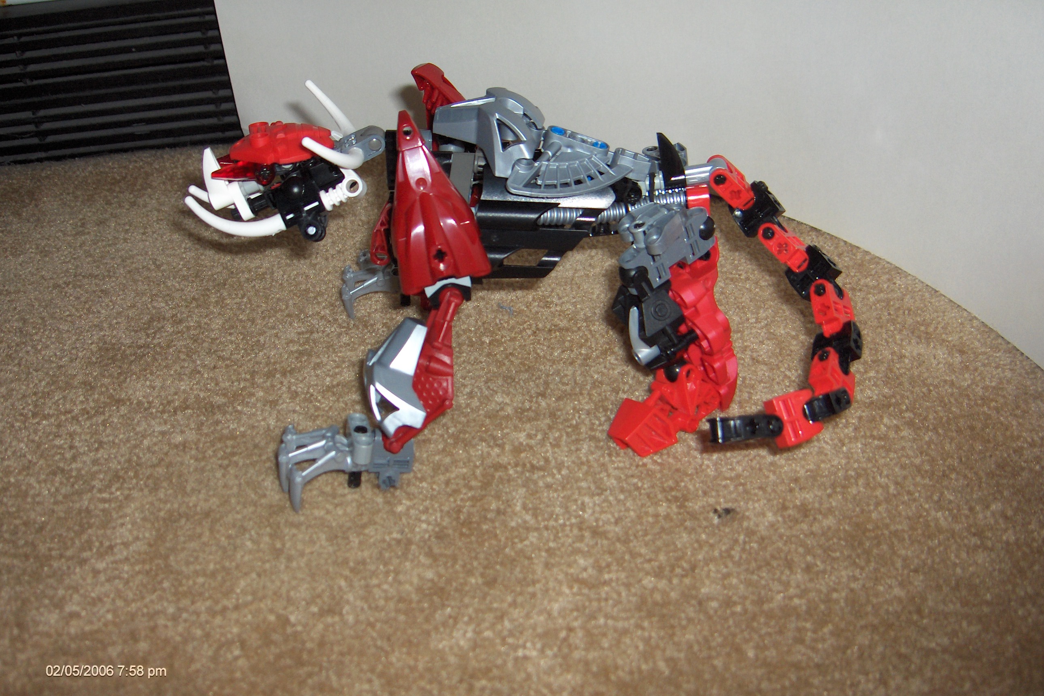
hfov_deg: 47.4
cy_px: 357
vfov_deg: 32.6
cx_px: 519
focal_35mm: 41
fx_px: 1189
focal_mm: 8
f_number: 2.8
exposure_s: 1/60
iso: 100
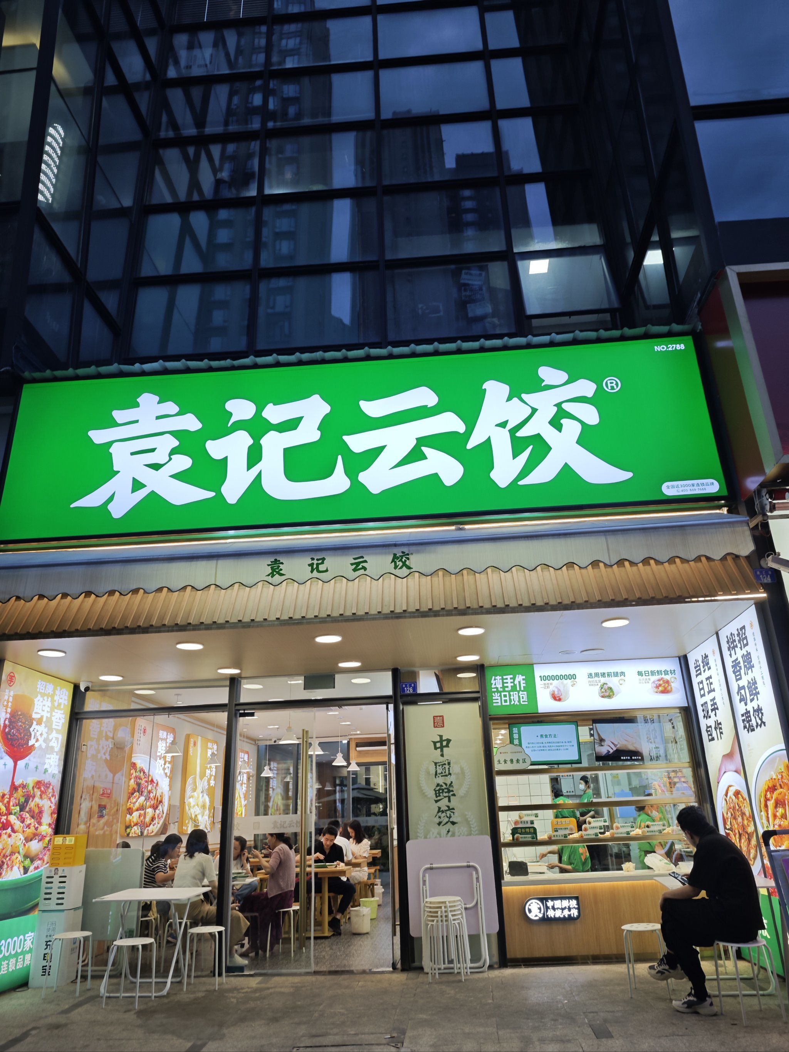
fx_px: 699
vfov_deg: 73.9
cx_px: 394
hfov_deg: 58.9
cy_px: 526
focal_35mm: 23
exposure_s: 1/104
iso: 50
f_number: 1.6
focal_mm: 6.55
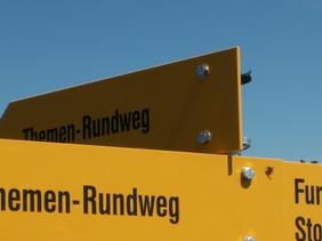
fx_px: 1013
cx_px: 238
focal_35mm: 109
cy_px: 239
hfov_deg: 18.0
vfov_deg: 13.4
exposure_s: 1/250
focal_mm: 8
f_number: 8
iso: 50
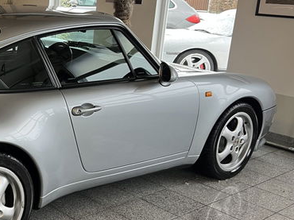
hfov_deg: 32.4
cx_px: -9
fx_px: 458
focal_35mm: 54
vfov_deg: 27.0
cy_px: 95
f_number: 1.6
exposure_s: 1/50
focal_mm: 5.1
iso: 80
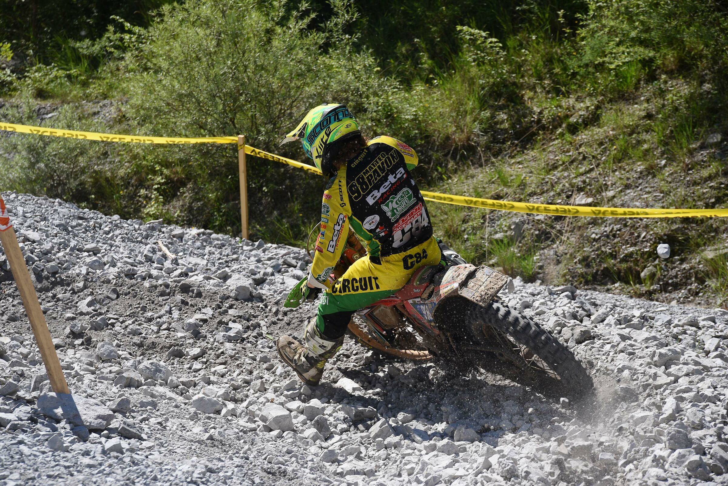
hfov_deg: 22.6
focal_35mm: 90
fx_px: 1821
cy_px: 243
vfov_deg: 15.2
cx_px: 364
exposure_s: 1/1000
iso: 250
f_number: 6.3
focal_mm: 90
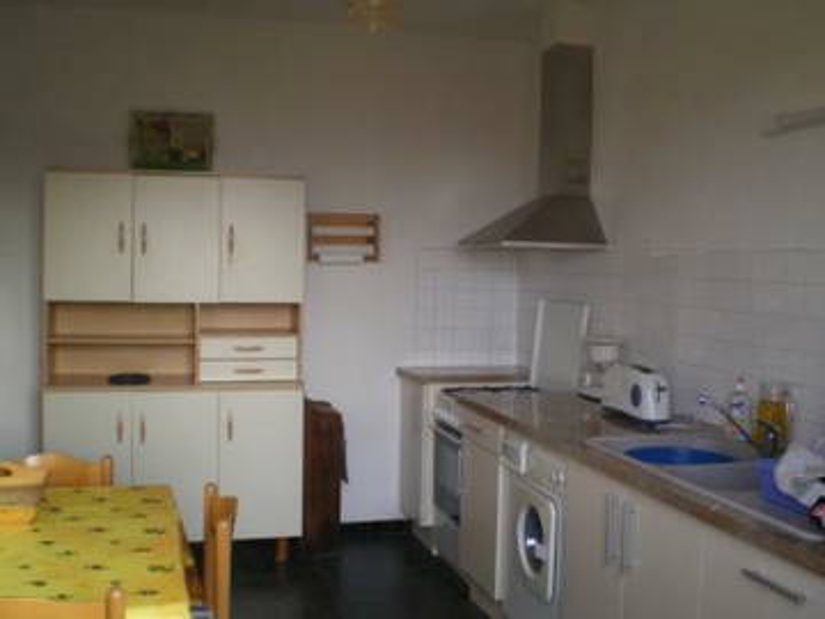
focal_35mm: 38
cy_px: 310
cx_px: 412
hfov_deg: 49.0
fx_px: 906
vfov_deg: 37.7
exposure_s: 1/30
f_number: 3.1
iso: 100
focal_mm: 6.3
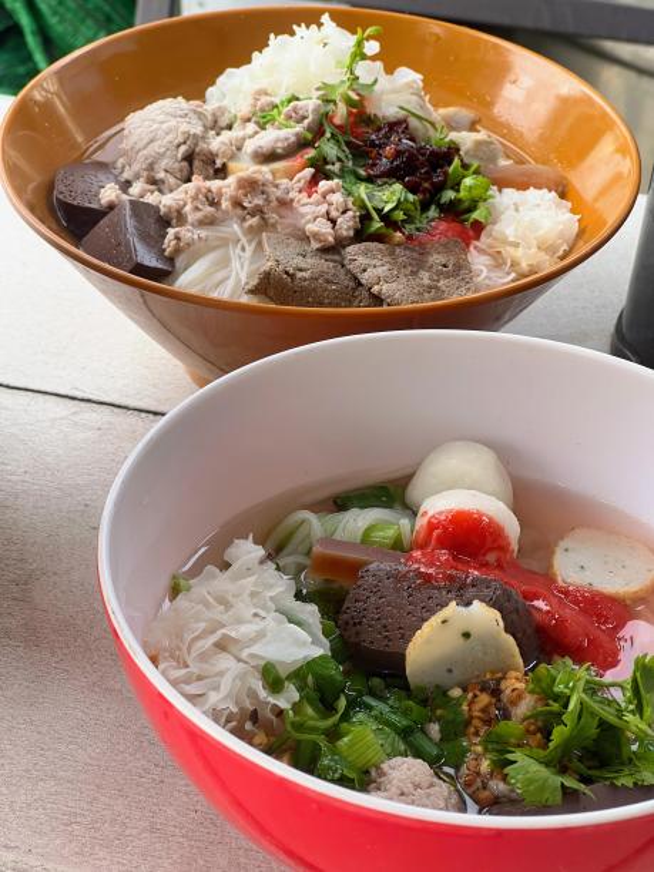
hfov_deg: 19.1
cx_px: 327
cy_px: 436
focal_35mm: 77
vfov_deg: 25.3
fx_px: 1940
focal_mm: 9
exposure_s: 1/99
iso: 40
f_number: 2.8
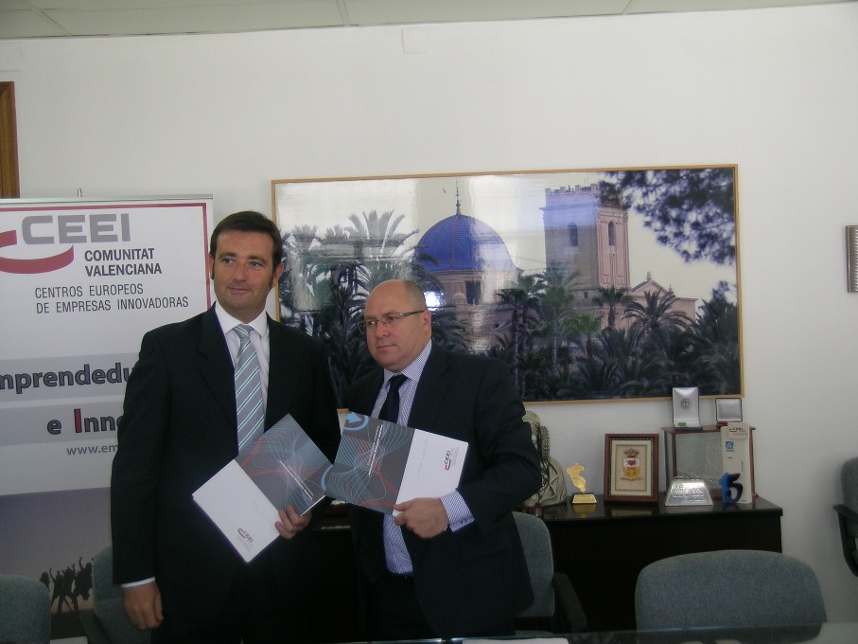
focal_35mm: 39
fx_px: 967
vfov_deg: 36.8
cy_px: 322
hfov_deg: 47.9
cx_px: 429
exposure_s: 1/30
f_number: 3.1
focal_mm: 8
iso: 50
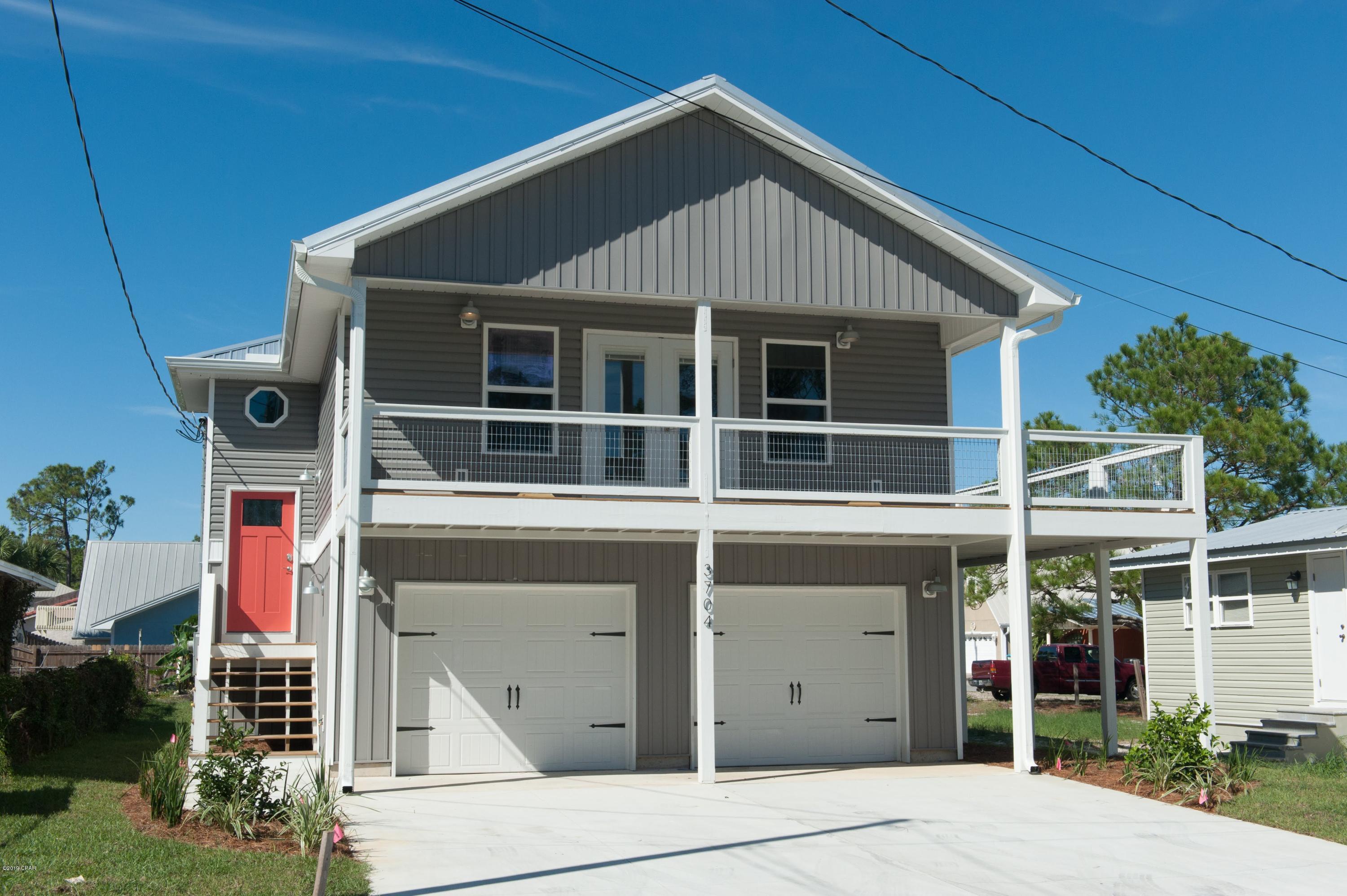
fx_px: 1421
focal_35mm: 38
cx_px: 674
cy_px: 448
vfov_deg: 35.0
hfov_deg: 50.7
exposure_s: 1/640
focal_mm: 38
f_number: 14
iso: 640
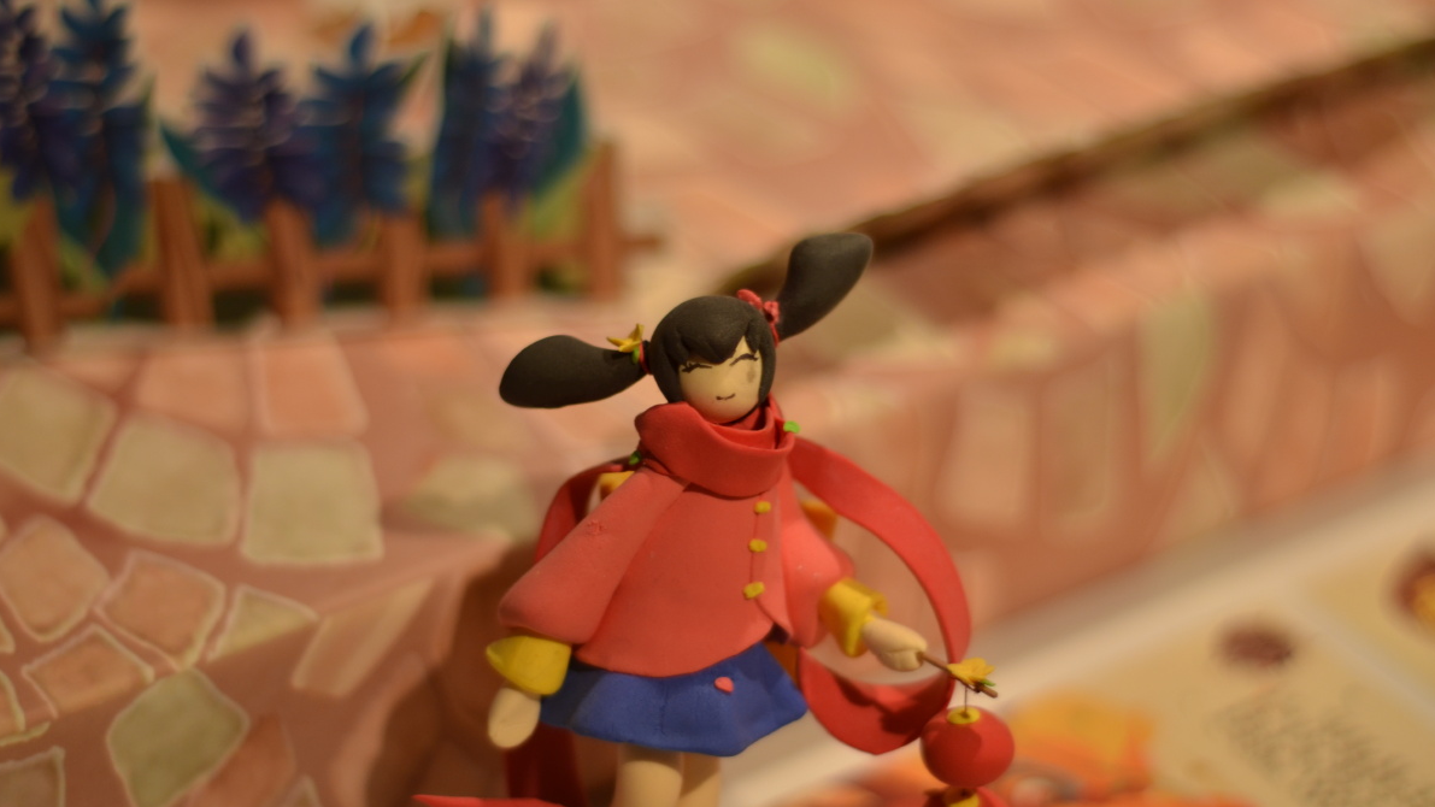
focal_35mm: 79
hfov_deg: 26.8
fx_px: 3006
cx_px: 719
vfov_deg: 15.3
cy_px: 410
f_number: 1.8
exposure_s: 1/100
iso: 200
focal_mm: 50
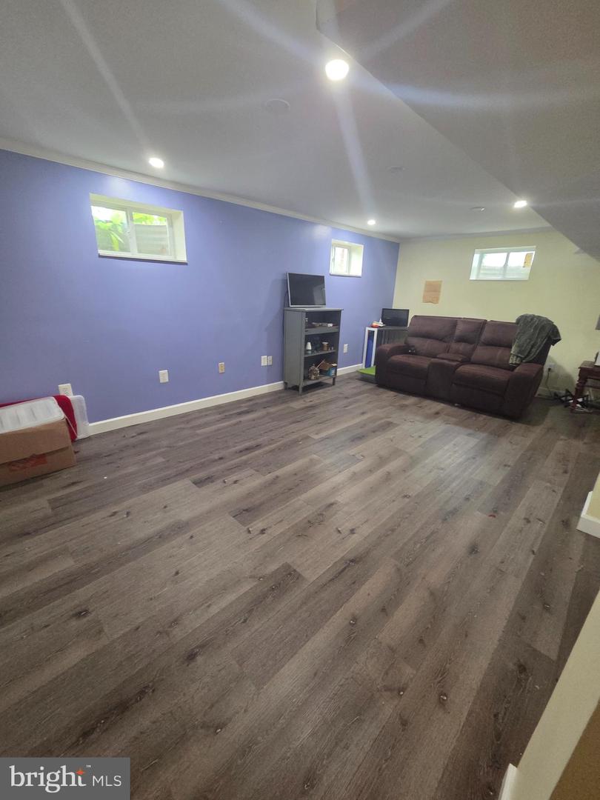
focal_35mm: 13
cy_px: 400
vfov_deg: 106.2
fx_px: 300
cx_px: 300
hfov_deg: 89.9
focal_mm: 2.2
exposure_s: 1/60
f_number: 2.2
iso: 1000
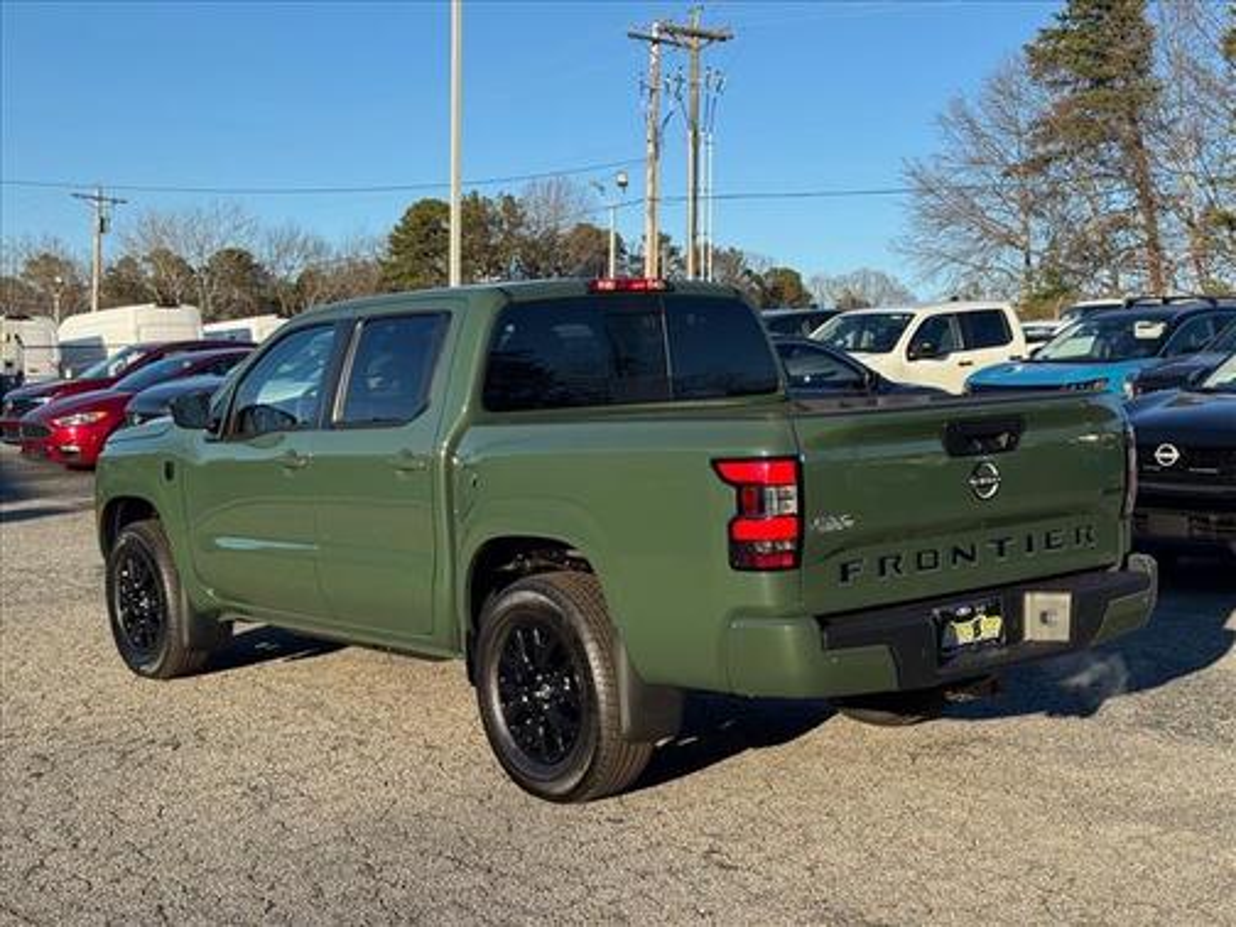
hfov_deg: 39.7
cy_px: 464
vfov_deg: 30.3
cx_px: 618
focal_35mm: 48
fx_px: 1714
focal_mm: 6.76
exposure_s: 1/2717
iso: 64
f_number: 1.78
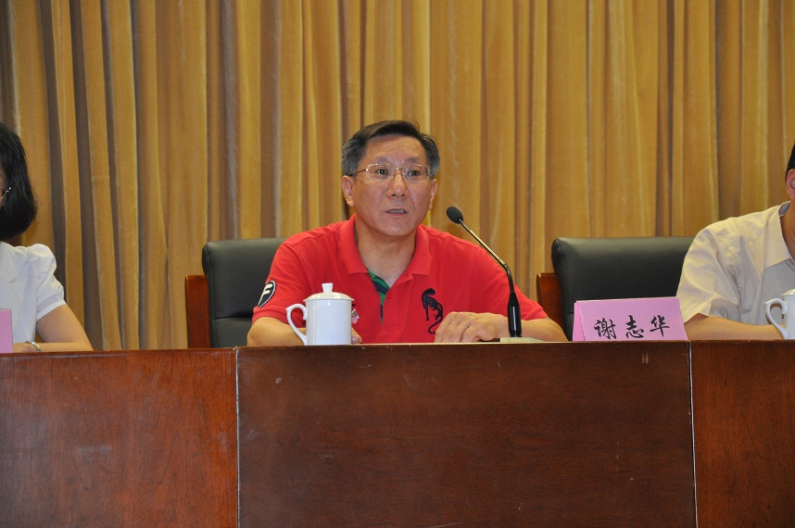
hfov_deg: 14.9
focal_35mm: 138
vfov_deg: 9.9
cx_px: 398
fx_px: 3044
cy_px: 264
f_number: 5.6
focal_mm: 92
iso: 800
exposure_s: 1/60
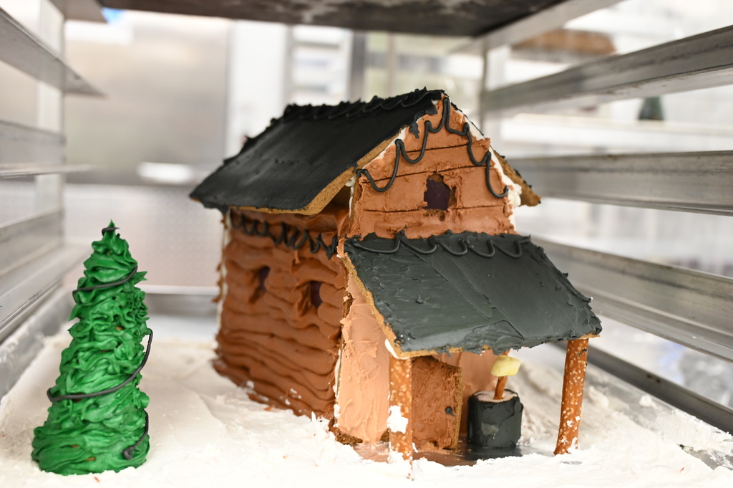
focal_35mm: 40
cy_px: 244
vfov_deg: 33.3
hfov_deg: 48.5
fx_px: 814
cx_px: 366
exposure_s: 1/125
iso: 2000
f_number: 4
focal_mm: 40
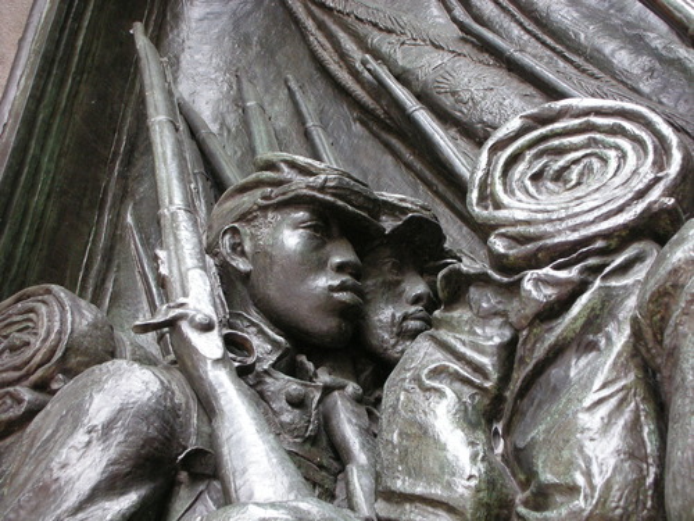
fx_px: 1063
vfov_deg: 27.5
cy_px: 260
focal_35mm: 53
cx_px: 347
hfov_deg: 36.2
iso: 174
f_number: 3.5
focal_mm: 8.8
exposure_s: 1/30.4
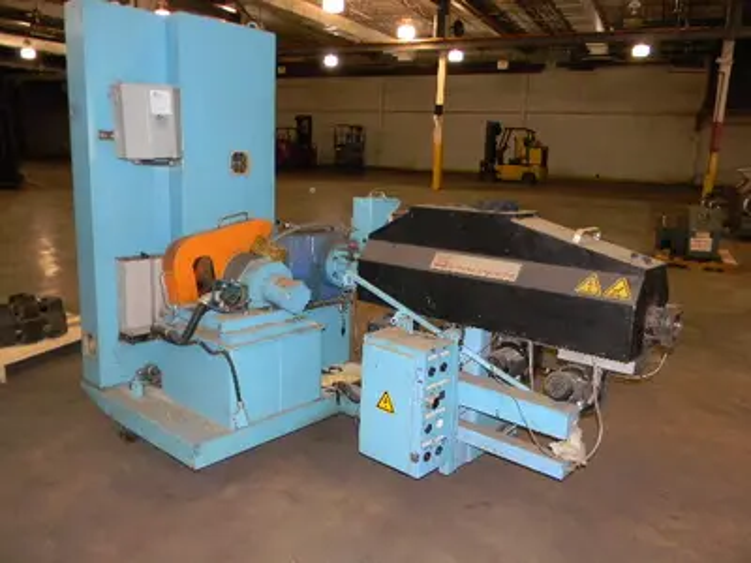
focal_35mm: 28
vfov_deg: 49.7
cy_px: 282
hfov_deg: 63.4
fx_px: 607
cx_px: 376
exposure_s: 1/26
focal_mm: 5
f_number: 3.5
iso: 339
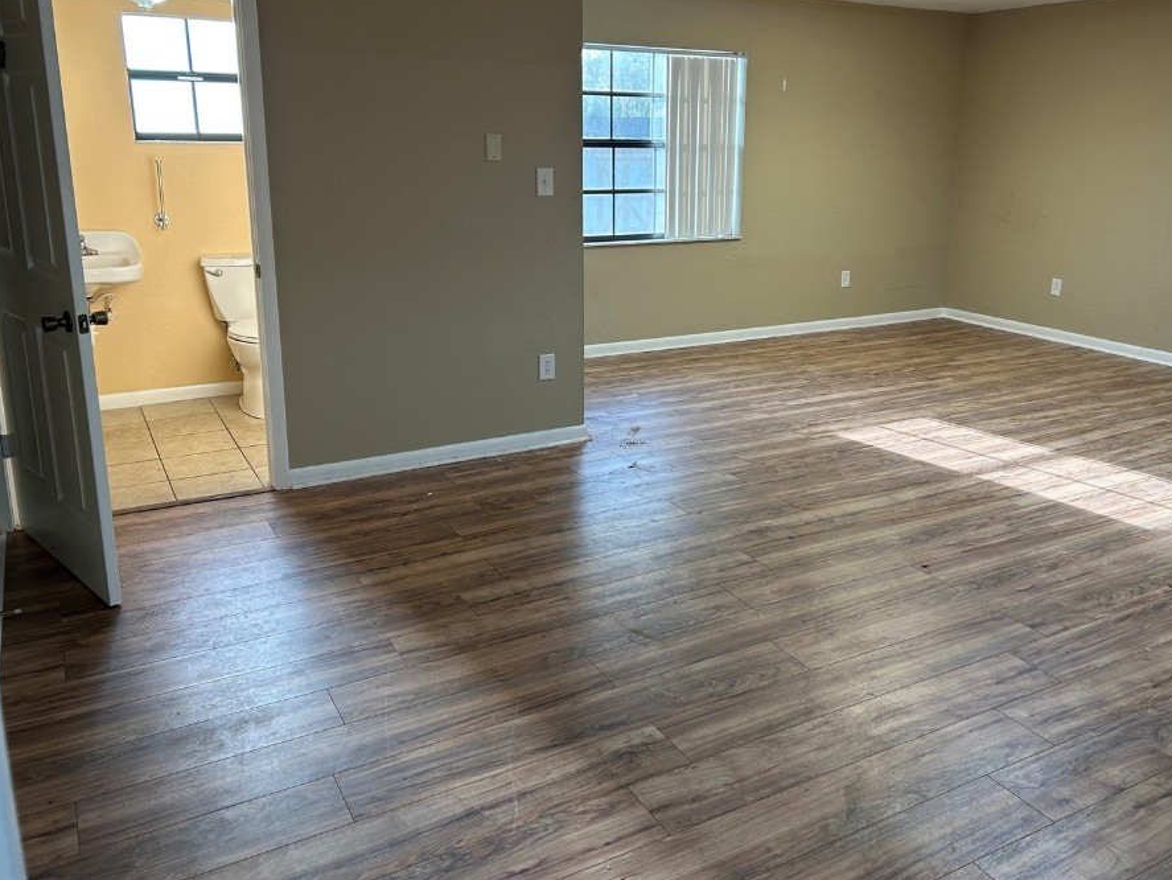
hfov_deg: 59.8
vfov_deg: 46.7
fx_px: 1016
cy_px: 387
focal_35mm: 30
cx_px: 651
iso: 50
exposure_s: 1/164
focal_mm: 5.7
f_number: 1.5
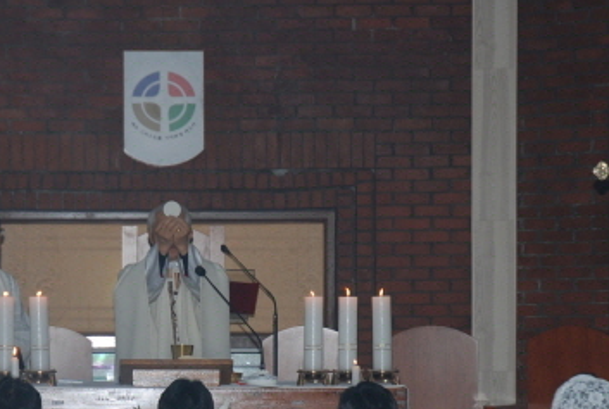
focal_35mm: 159
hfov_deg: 12.9
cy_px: 396
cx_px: 202
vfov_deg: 8.6
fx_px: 2695
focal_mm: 52
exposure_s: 1/60
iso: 200
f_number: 4.5
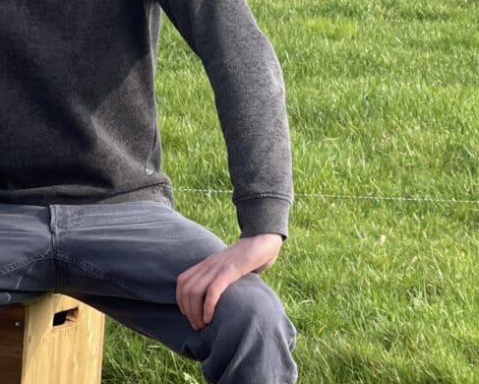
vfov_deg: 7.7
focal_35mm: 201
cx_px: -103
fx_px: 2851
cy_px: 180
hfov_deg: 9.5
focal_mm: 7.5
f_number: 2.2
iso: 32
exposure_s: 1/645
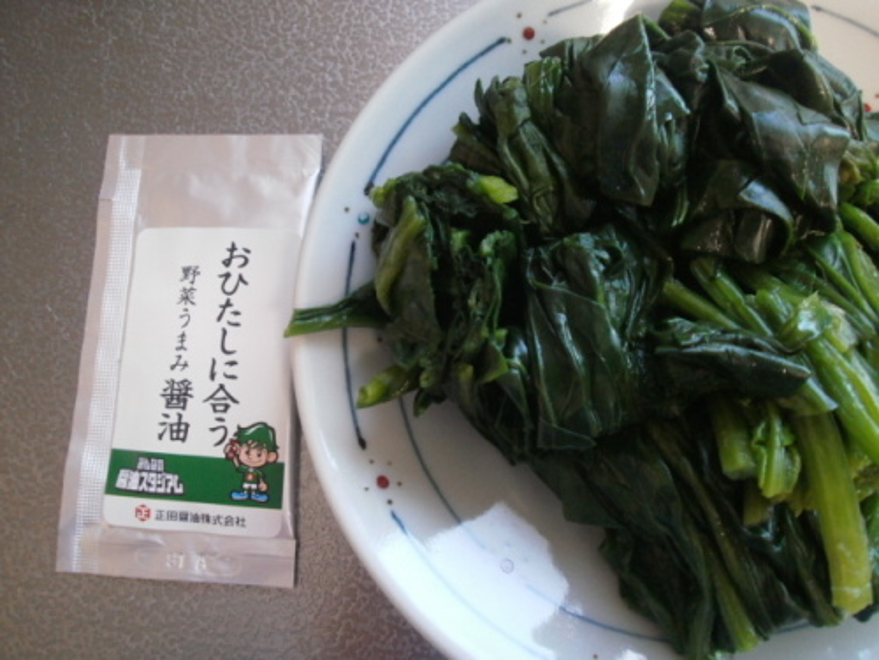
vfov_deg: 45.4
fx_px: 787
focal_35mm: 31
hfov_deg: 58.4
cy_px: 330
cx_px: 440
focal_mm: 5.45
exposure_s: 1/15
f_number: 2.9
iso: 400
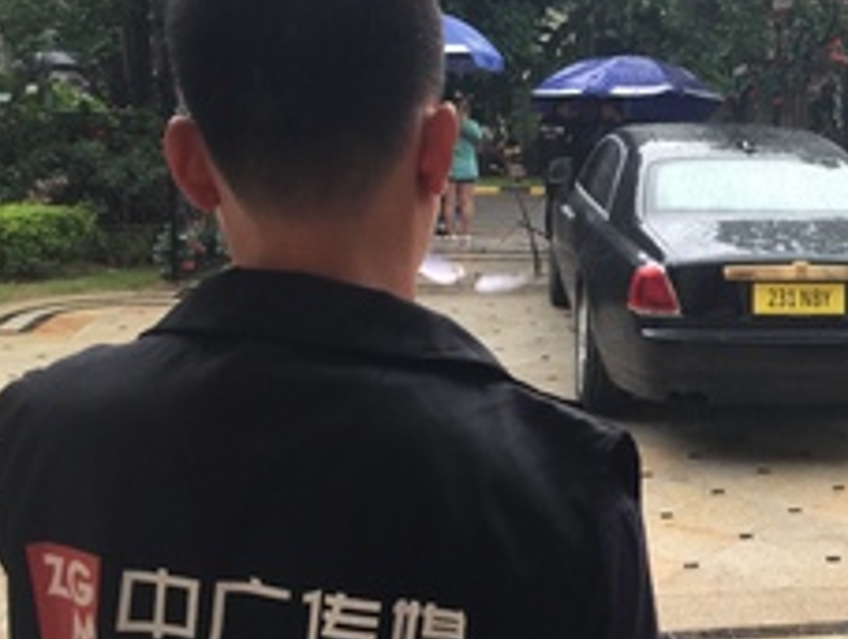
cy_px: 269
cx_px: 691
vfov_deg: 28.6
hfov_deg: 36.1
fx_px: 1251
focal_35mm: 51
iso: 64
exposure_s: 1/33
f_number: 2.2
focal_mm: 4.15
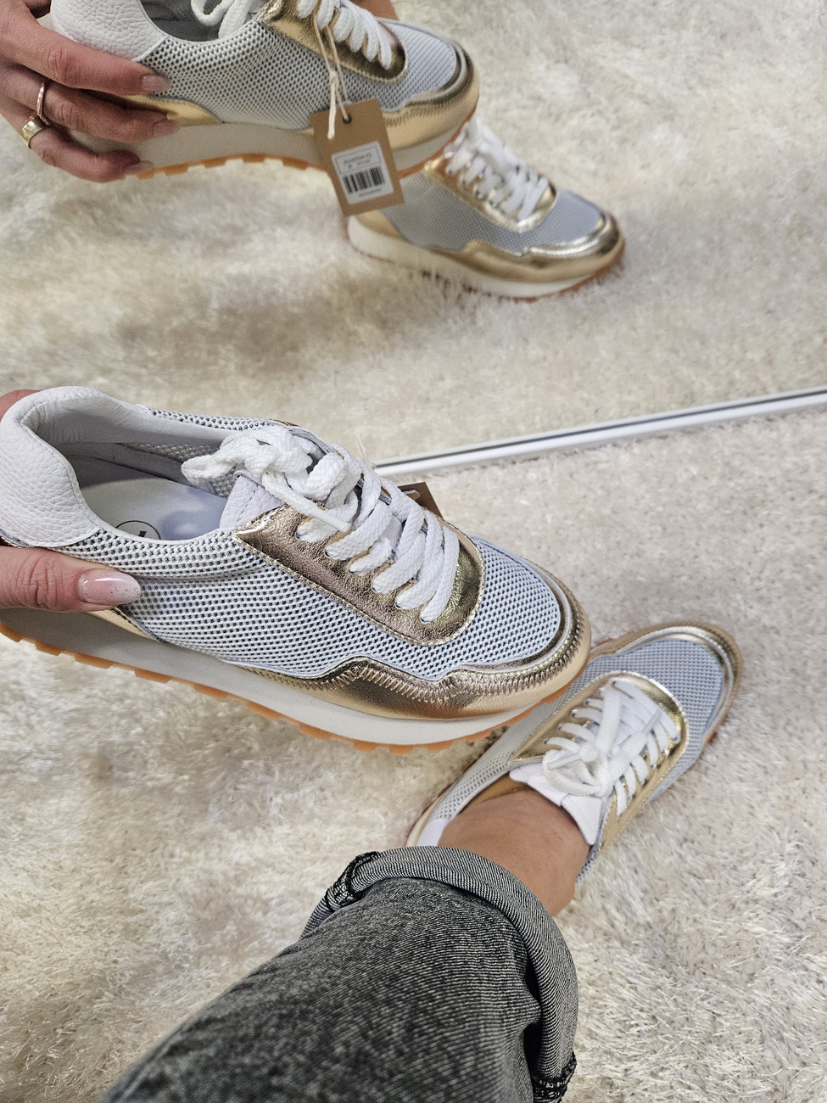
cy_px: 552
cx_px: 414
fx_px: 733
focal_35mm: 23
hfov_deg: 58.9
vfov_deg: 73.9
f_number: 1.8
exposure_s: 1/100
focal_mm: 5.4
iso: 500
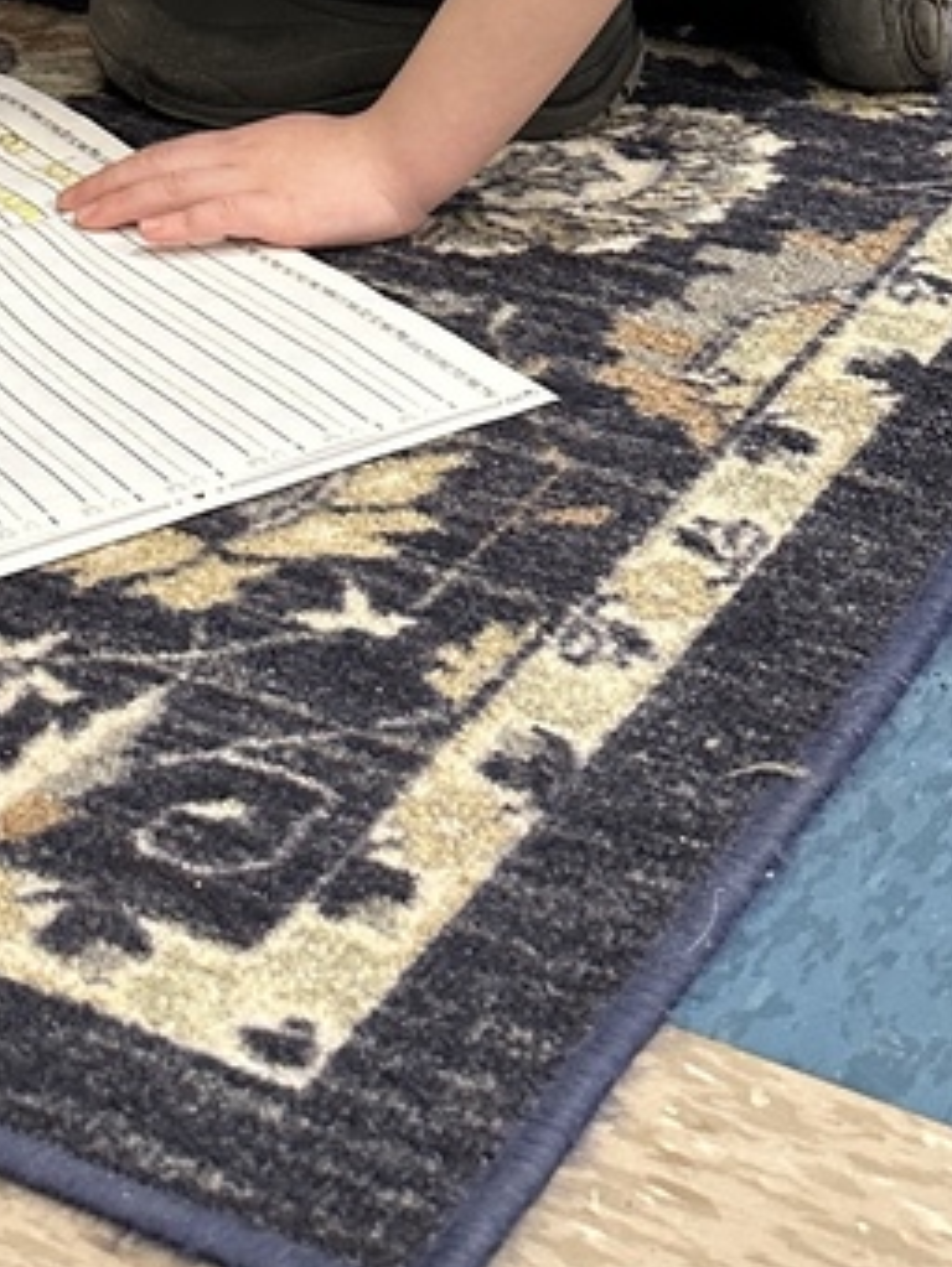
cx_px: -74
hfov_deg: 19.6
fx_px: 2639
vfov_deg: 23.0
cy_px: -516
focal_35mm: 72
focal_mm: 6.86
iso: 320
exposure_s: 1/60
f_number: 1.78
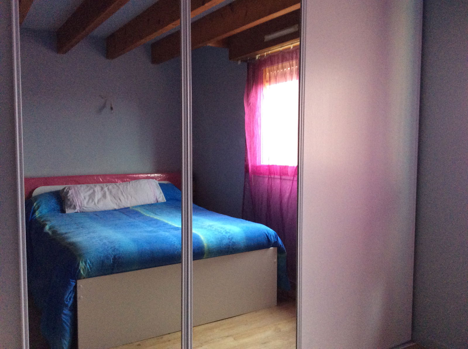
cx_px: 234
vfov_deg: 42.8
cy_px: 174
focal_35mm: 33
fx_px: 445
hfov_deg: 55.4
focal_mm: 3.3
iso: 250
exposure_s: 1/15
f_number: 2.4
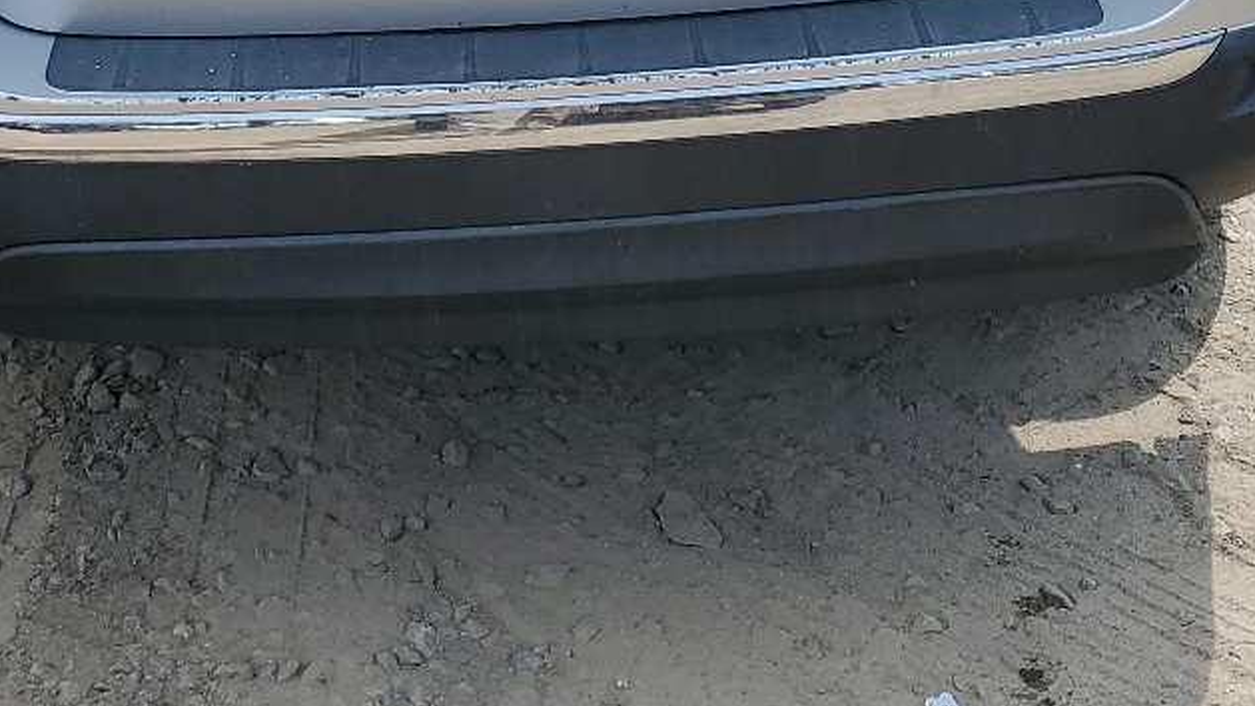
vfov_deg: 15.5
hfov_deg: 29.3
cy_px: -345
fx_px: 2396
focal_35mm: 72
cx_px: 605
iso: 50
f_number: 1.5
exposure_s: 1/2000
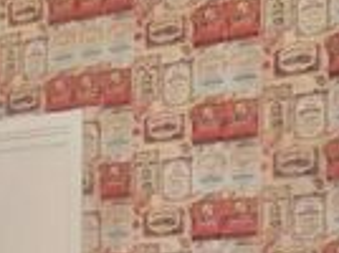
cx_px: -379
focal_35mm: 131
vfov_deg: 10.7
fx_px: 1281
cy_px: 440
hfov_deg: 12.8
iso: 450
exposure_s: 1/25
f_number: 3.1
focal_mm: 4.5
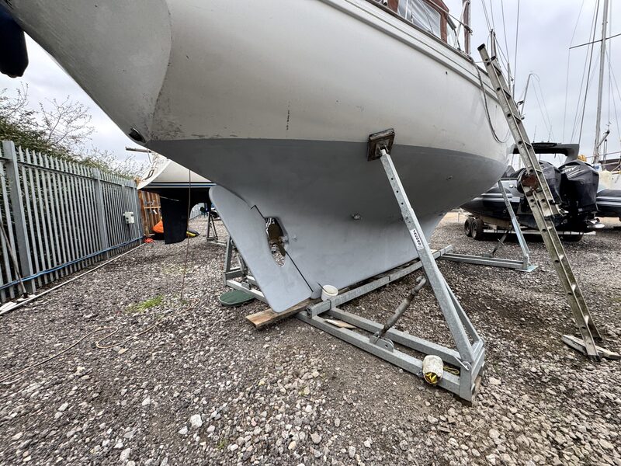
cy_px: 233
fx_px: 251
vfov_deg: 85.7
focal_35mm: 14
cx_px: 310
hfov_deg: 102.1
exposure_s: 1/136
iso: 40
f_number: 2.2
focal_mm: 2.22
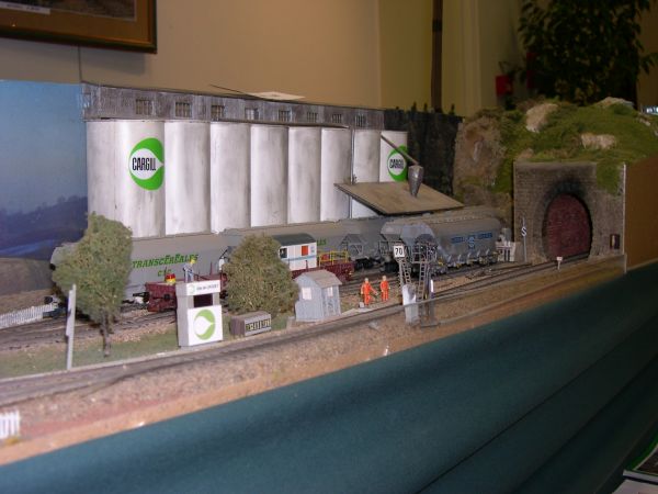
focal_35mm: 47
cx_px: 329
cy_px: 247
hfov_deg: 40.4
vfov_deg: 30.9
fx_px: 893
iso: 100
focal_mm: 10.1
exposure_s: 1/60
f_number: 3.1
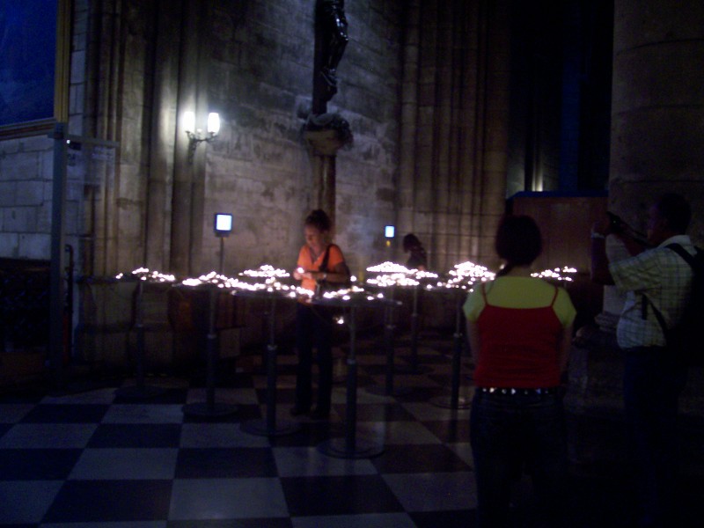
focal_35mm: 34
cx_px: 352
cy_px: 264
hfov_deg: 54.0
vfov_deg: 41.8
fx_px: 691
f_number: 2.7
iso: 160
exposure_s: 1/8
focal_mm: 5.6
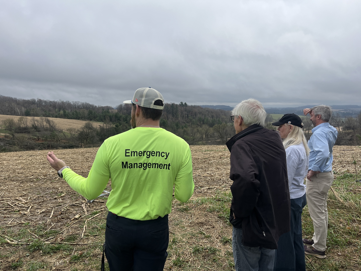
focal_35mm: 26
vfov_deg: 53.1
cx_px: 180
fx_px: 271
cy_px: 136
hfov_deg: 67.3
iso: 50
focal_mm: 5.1
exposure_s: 1/9091
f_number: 1.6
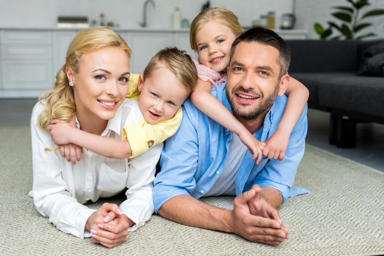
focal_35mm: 50
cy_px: 128
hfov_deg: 39.6
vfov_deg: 27.0
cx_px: 192
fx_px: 533
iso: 320
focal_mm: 50
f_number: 3.5
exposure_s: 1/400
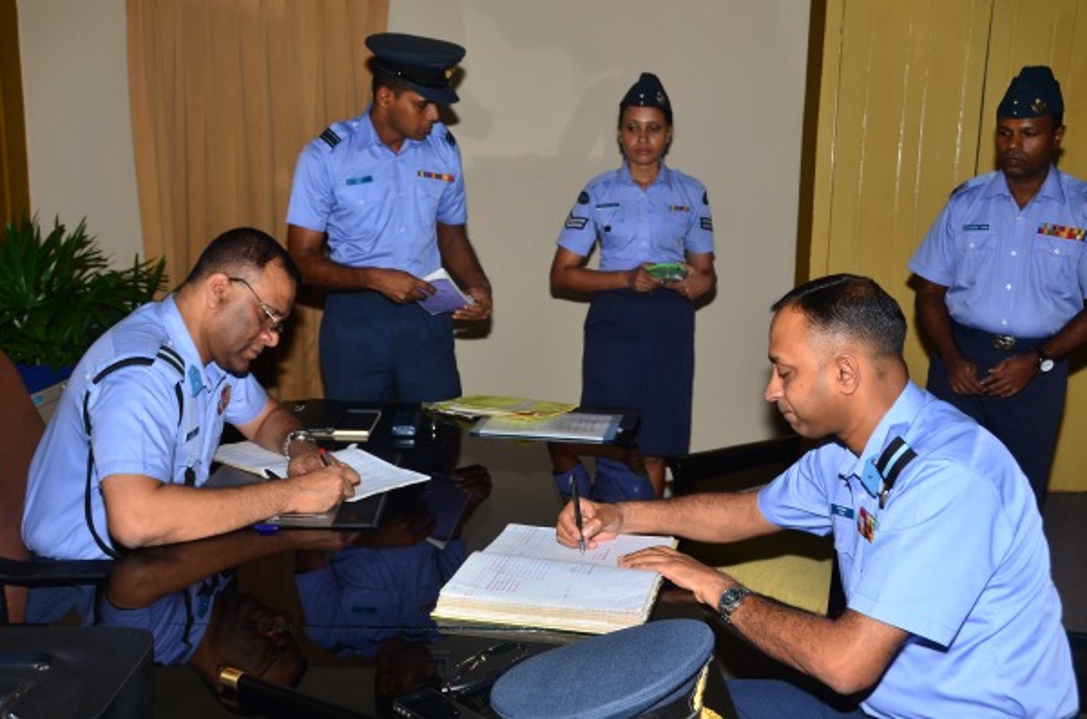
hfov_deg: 49.7
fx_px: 1175
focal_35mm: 39
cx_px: 544
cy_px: 360
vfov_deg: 34.0
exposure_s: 1/80
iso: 250
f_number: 5
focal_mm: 26
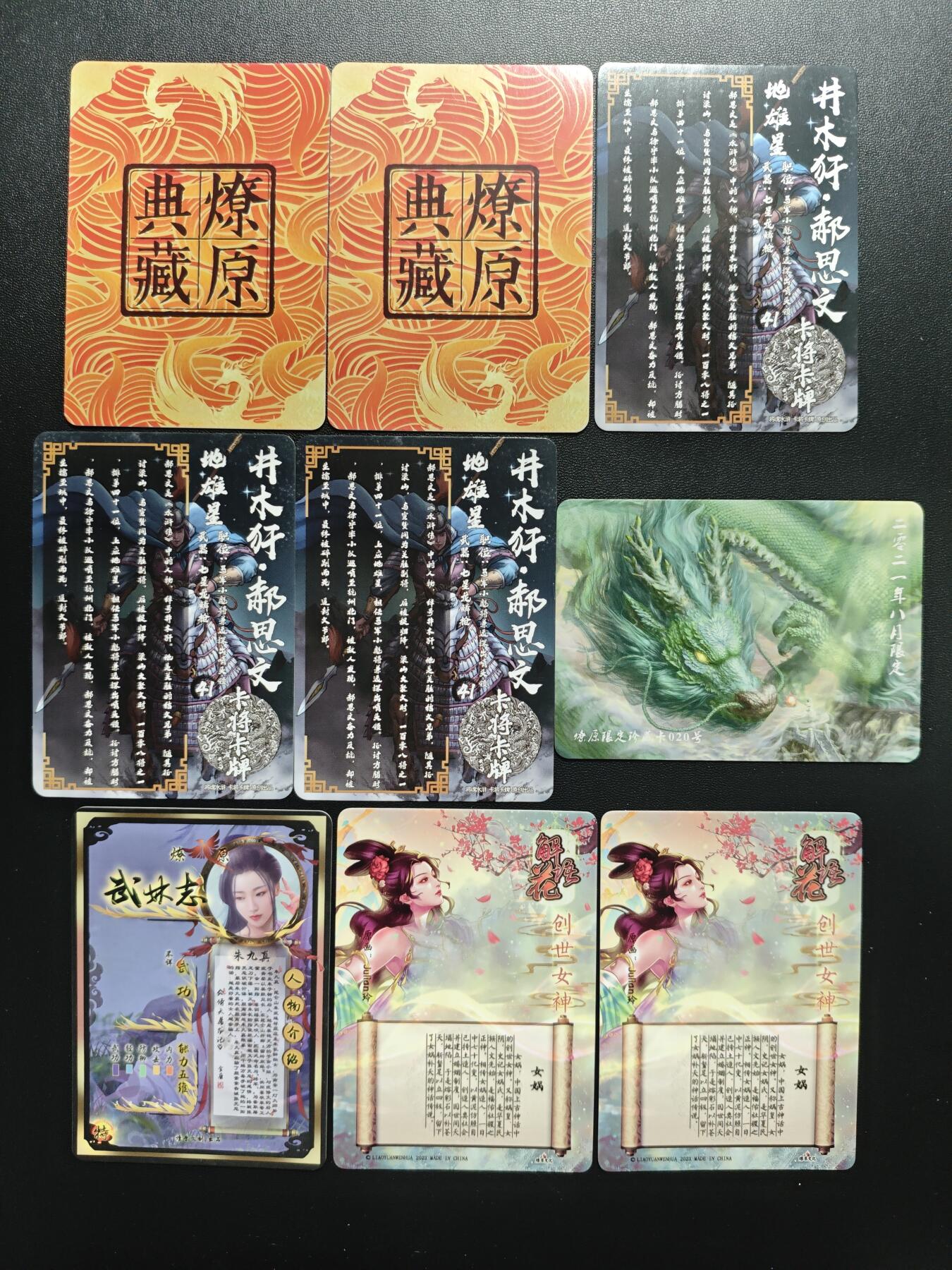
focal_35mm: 26
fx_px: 953
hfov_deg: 53.1
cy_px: 635
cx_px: 476
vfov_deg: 67.3
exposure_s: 1/100
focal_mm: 4.94
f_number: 1.5
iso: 640
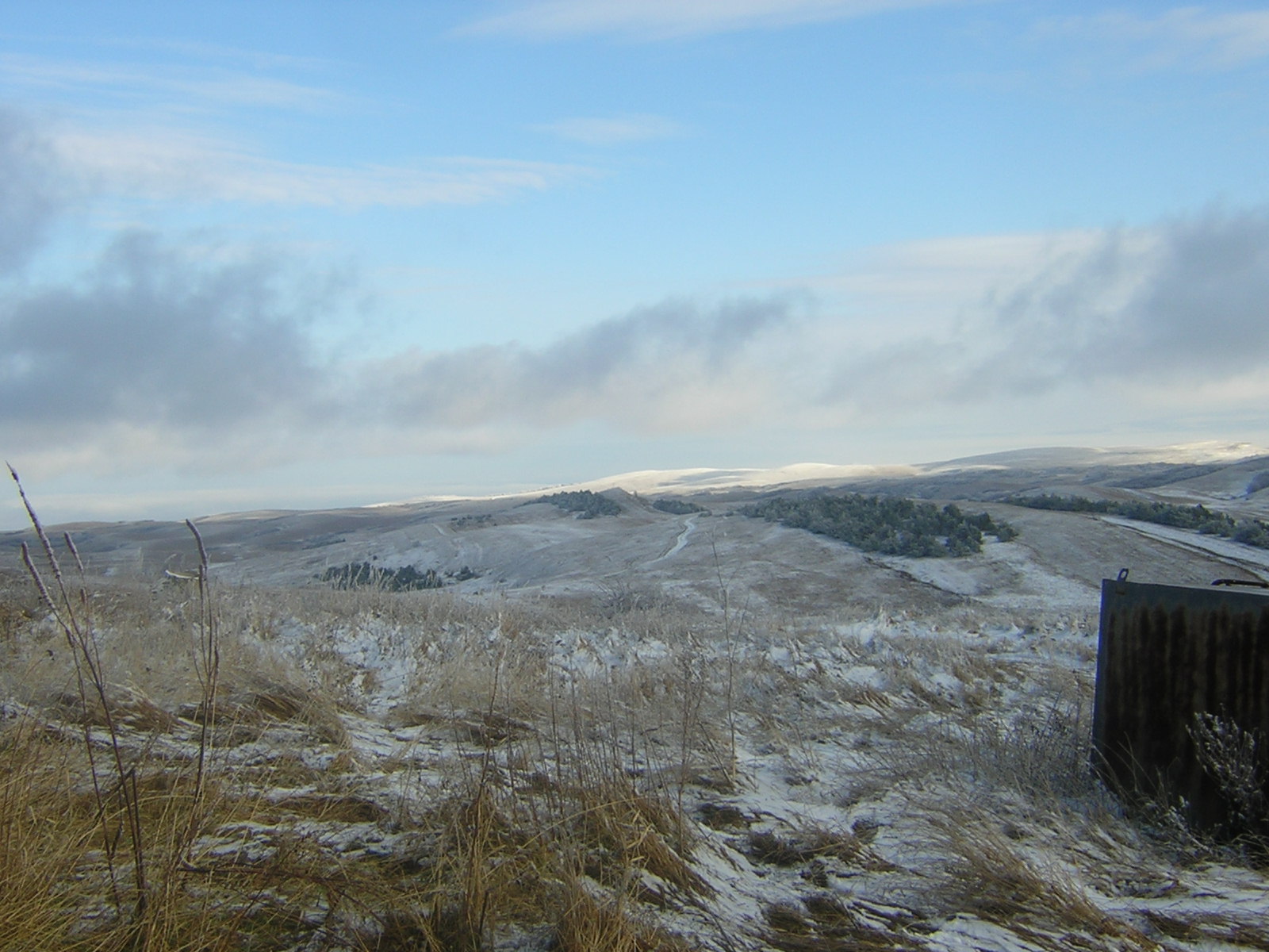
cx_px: 634
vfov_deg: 30.9
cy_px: 476
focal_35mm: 47
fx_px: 1723
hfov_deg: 40.4
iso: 100
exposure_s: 1/211
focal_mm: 6.1
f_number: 5.8
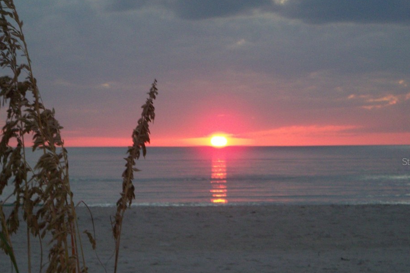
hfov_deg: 15.0
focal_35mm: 137
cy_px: 161
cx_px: 214
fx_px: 1560
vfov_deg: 10.0
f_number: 4.4
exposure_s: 1/100
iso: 160
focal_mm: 19.2
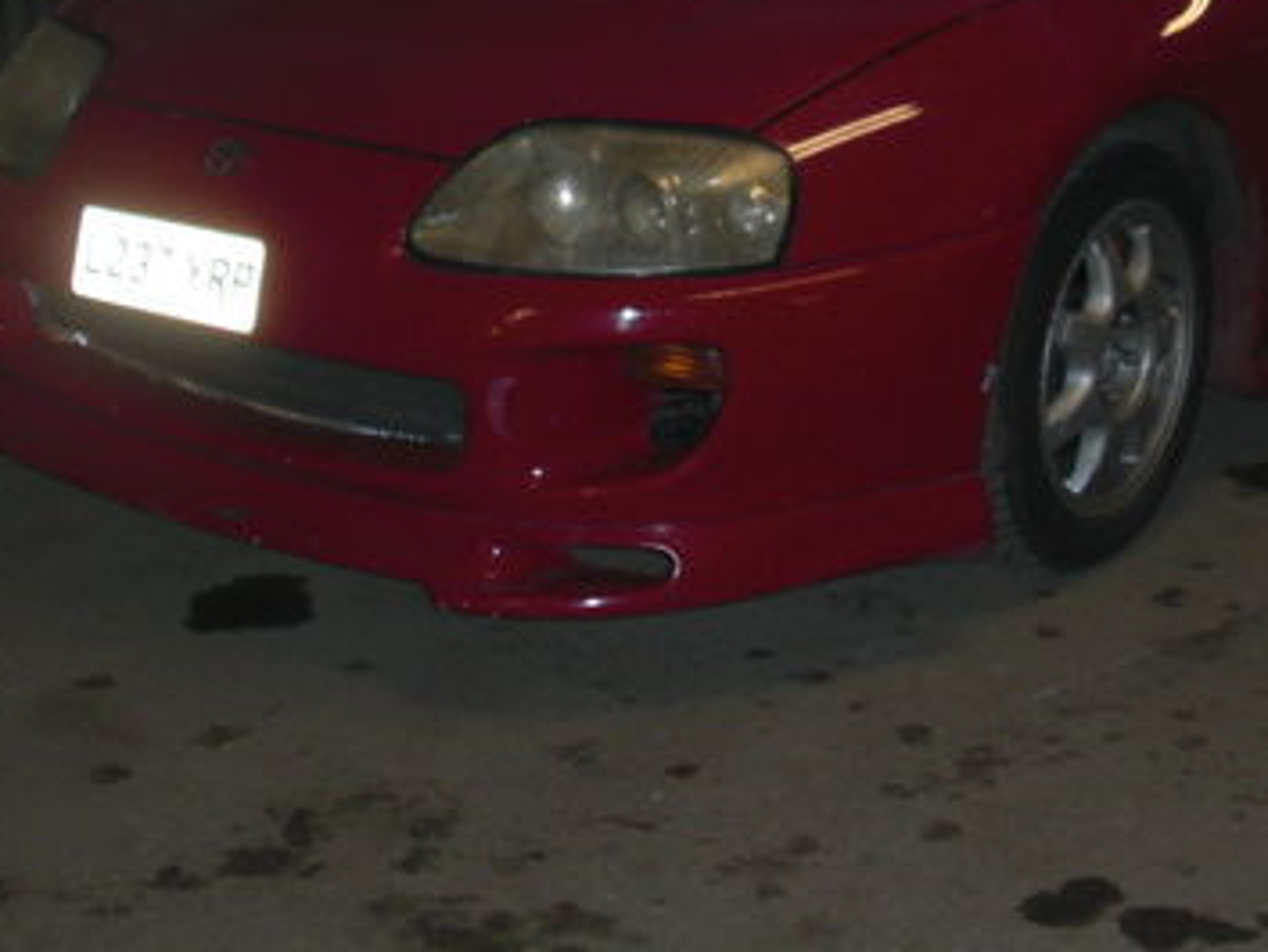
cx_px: 837
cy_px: 119
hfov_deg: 24.9
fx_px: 2858
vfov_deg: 18.6
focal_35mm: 78
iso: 200
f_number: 3.1
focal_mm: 7.6
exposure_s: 1/60
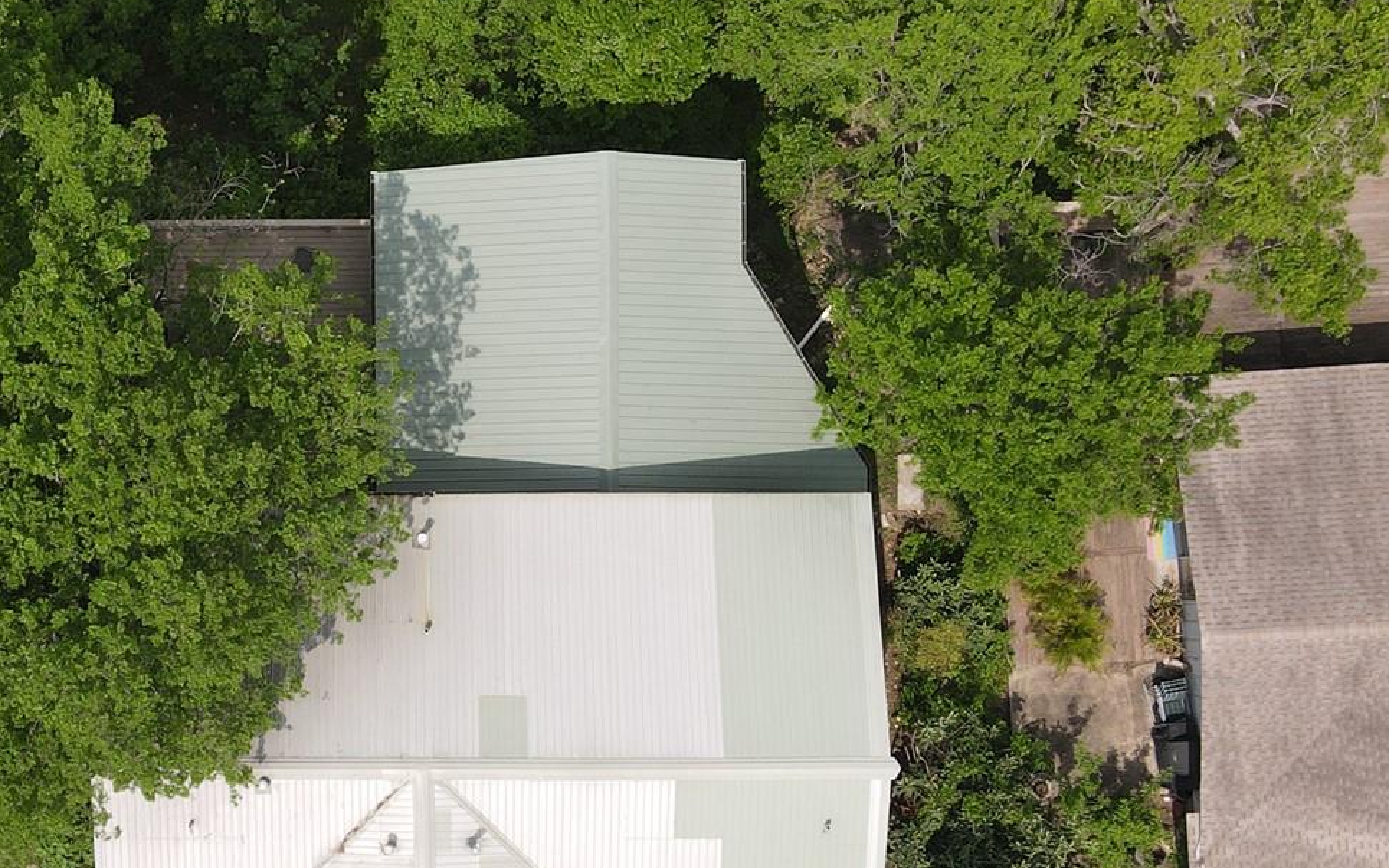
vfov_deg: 23.9
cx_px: 366
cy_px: 579
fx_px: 2044
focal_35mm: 54
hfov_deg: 36.7
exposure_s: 1/50
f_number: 2.8
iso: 100
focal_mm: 4.5
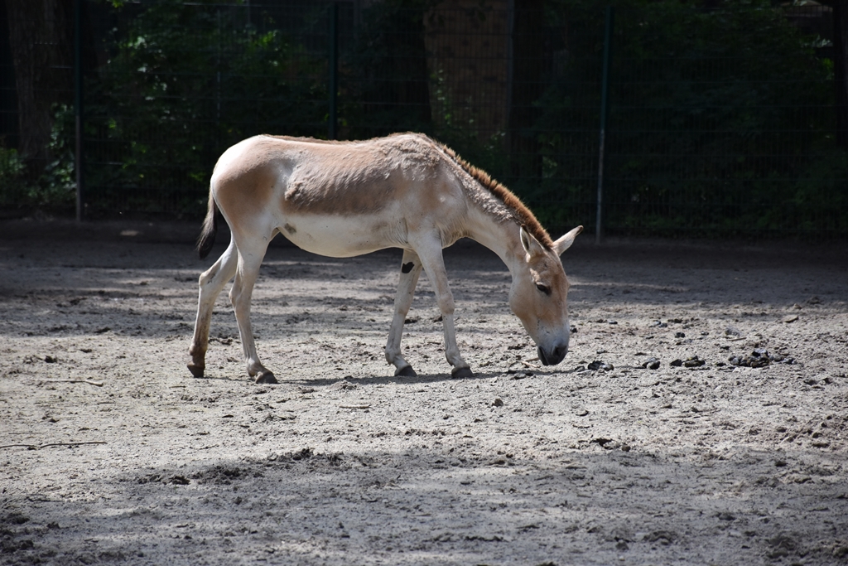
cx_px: 424
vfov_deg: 6.5
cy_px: 283
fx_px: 4947
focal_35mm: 210
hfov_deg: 9.8
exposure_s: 1/1000
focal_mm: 140
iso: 450
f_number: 5.6
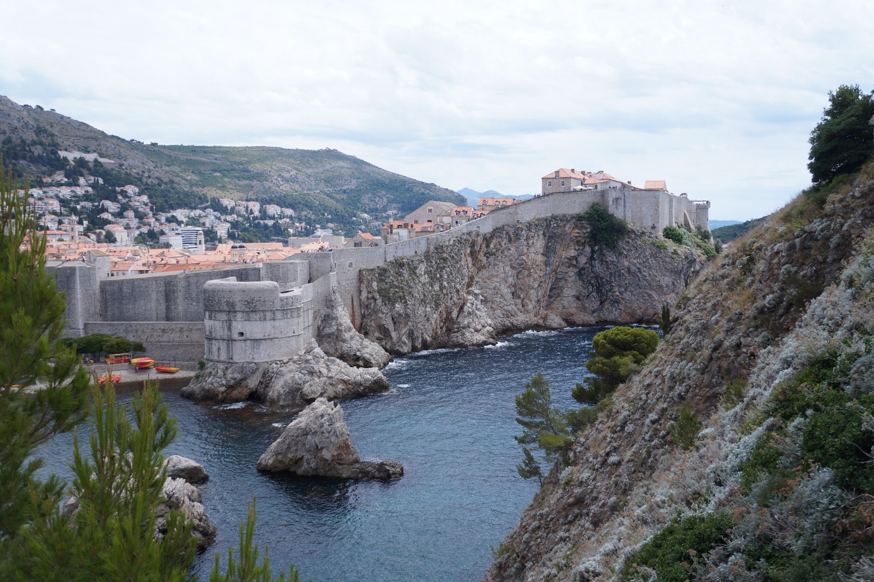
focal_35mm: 30
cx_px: 437
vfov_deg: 43.6
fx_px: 728
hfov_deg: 62.0
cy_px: 291
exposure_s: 1/1000
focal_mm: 20
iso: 100
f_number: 3.5
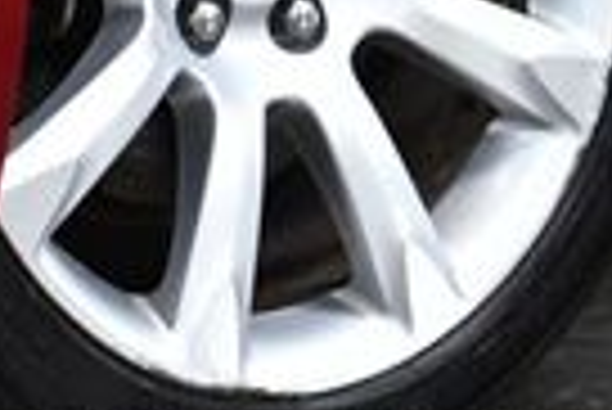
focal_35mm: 489
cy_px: -433
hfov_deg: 4.2
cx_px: -680
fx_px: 8322
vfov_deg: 2.8
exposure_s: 1/125
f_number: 5.6
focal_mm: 52
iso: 1400
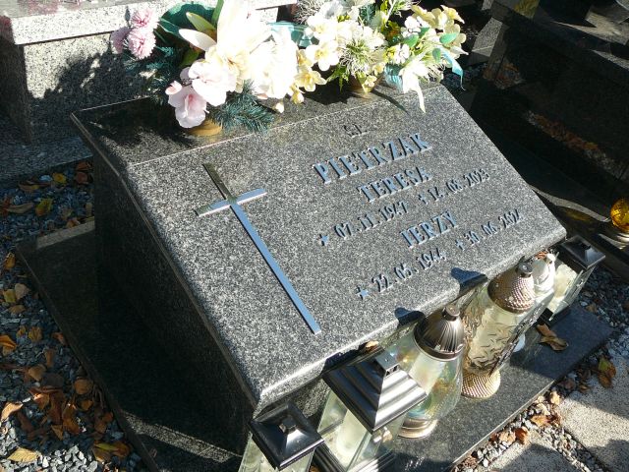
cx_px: 314
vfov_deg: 40.7
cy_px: 236
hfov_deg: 52.6
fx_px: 636
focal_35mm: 35
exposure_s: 1/500
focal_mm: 5.2
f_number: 2.8
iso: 80
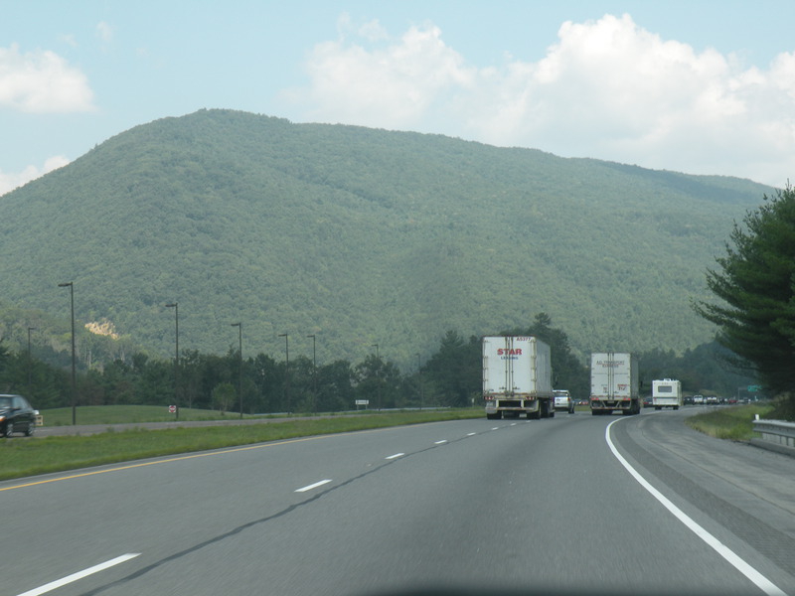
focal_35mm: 93
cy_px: 298
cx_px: 398
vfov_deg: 15.9
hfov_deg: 21.1
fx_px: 2136
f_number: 5.6
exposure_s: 1/128
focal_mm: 16.4
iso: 64
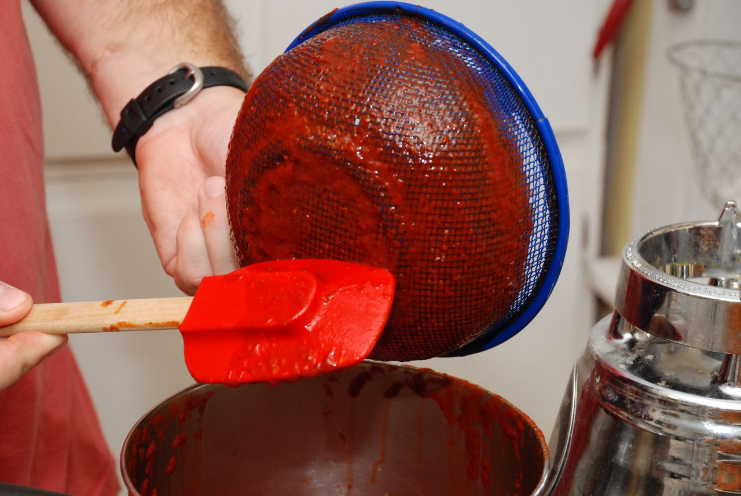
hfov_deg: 21.9
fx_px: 1917
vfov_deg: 14.7
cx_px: 370
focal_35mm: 93
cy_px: 248
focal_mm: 62
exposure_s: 1/60
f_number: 7.1
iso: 800
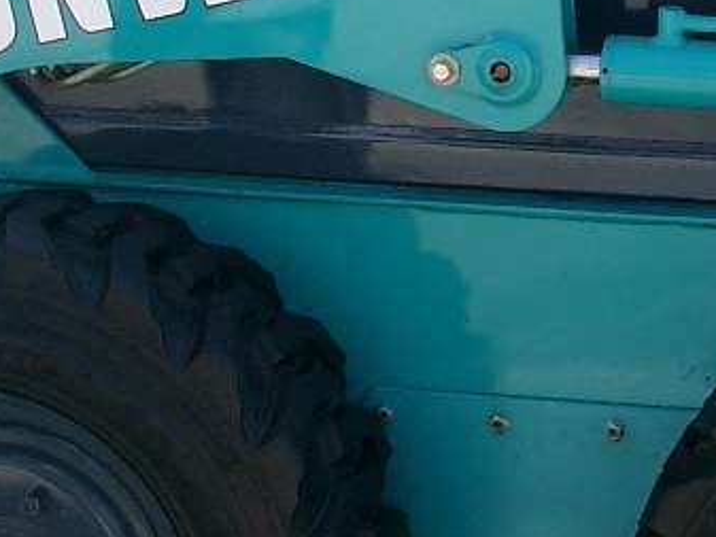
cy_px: -170
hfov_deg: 15.2
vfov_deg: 11.2
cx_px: 601
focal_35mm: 129
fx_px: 2669
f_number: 4
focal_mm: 7.13
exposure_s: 1/410
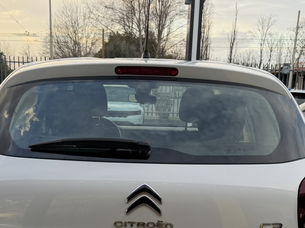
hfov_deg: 34.9
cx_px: 138
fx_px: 484
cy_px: 212
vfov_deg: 25.6
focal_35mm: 55
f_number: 1.78
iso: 100
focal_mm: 6.76
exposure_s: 1/423
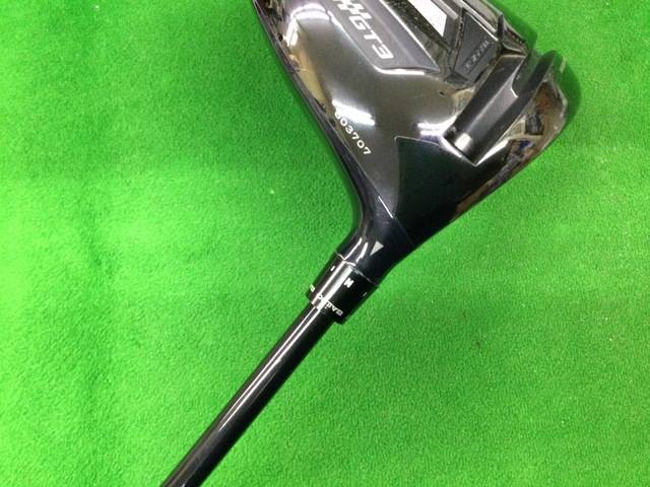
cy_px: 244
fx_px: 582
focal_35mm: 31
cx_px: 325
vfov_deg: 45.4
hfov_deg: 58.4
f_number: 2.4
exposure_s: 1/24
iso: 200
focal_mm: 3.3
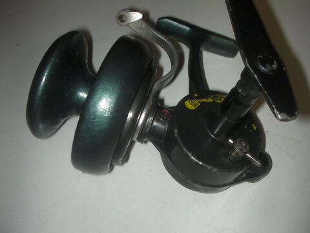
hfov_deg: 49.0
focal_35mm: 38
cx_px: 155
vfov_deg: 37.7
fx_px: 340
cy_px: 116
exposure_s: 1/30
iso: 200
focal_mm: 6.3
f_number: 5.6
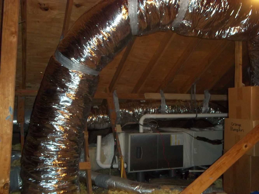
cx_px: 130
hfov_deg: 51.4
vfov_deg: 39.7
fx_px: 269
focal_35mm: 36
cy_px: 97
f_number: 3.1
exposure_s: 1/30
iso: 320
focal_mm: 6.5
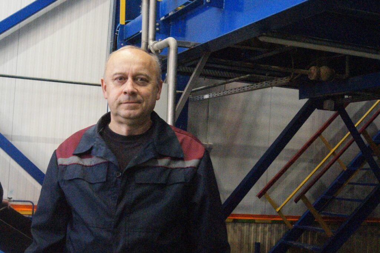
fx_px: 412
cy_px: 126
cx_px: 190
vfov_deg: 34.2
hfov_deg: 49.5
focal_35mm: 39
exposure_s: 1/80
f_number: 7.1
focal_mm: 26
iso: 3200
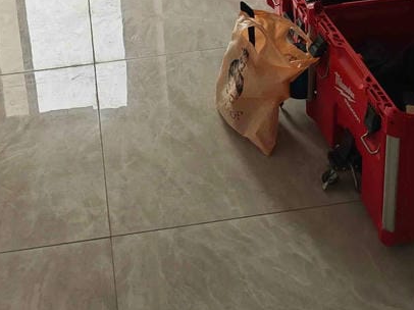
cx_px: 183
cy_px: -135
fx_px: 813
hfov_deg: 28.6
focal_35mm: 68
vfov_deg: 19.3
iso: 160
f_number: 2
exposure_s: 1/100
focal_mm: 8.72
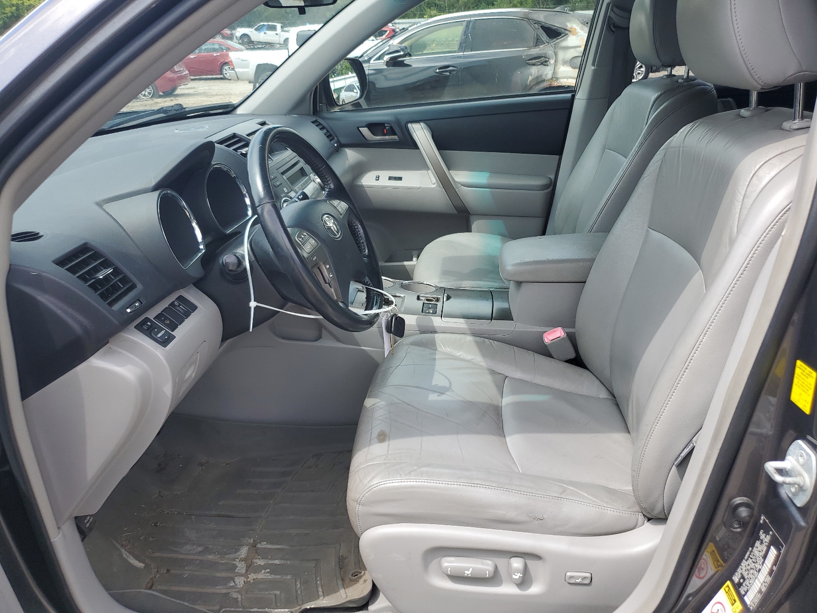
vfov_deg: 53.1
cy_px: 306
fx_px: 614
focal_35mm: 26
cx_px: 408
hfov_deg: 67.3
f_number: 1.5
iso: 50
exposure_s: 1/833
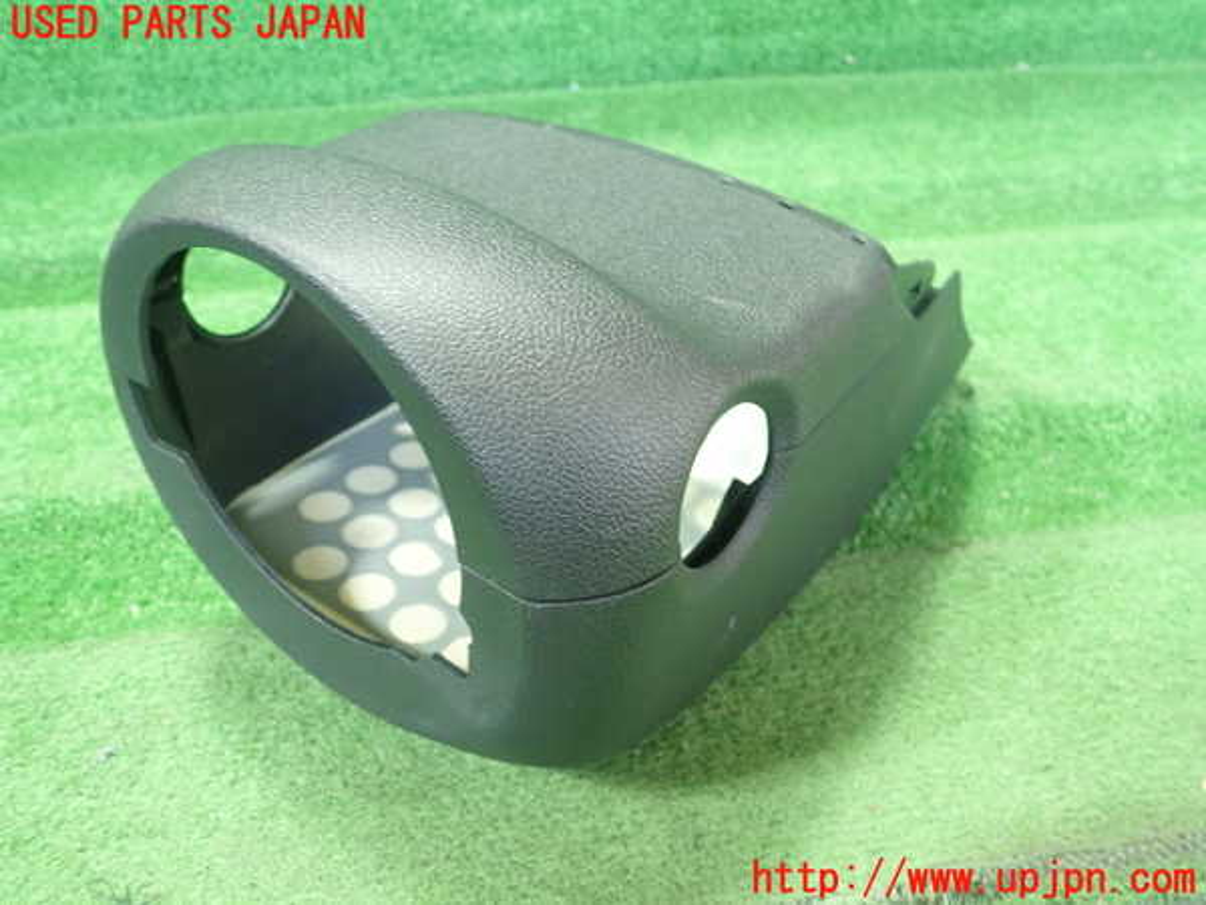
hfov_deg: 60.0
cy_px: 452
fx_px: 1045
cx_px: 603
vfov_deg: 46.8
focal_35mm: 30
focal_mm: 5.5
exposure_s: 1/100
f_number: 2.3
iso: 800
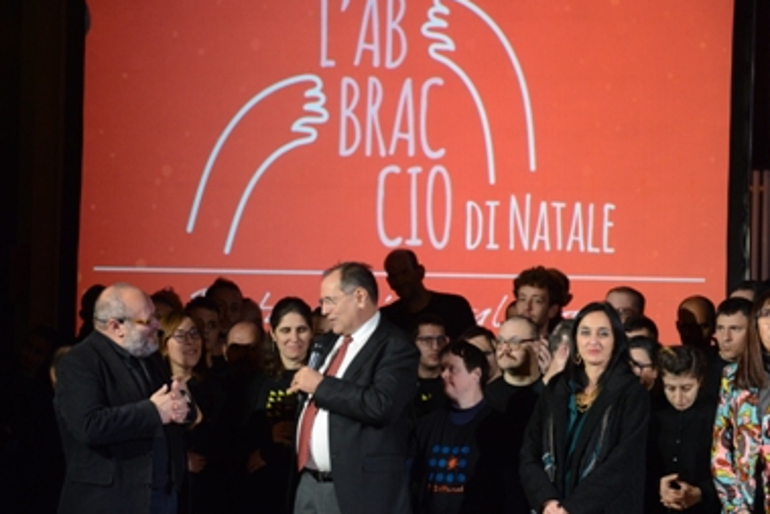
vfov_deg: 10.0
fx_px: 2931
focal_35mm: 137
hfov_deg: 15.0
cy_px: 261
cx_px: 351
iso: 3200
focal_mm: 116
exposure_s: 1/125
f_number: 3.5
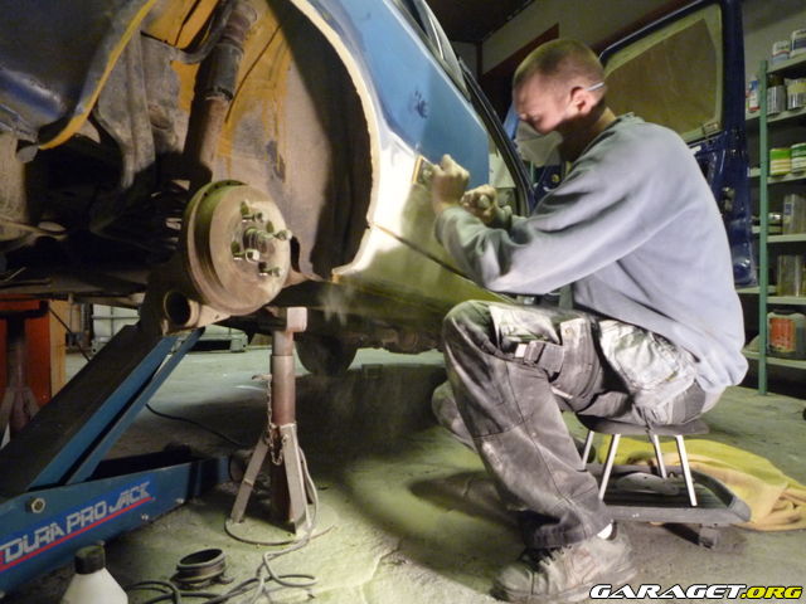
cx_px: 403
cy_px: 302
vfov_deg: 54.9
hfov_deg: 69.4
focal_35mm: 25
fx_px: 582
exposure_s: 1/30
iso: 400
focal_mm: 4.4
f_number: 2.8
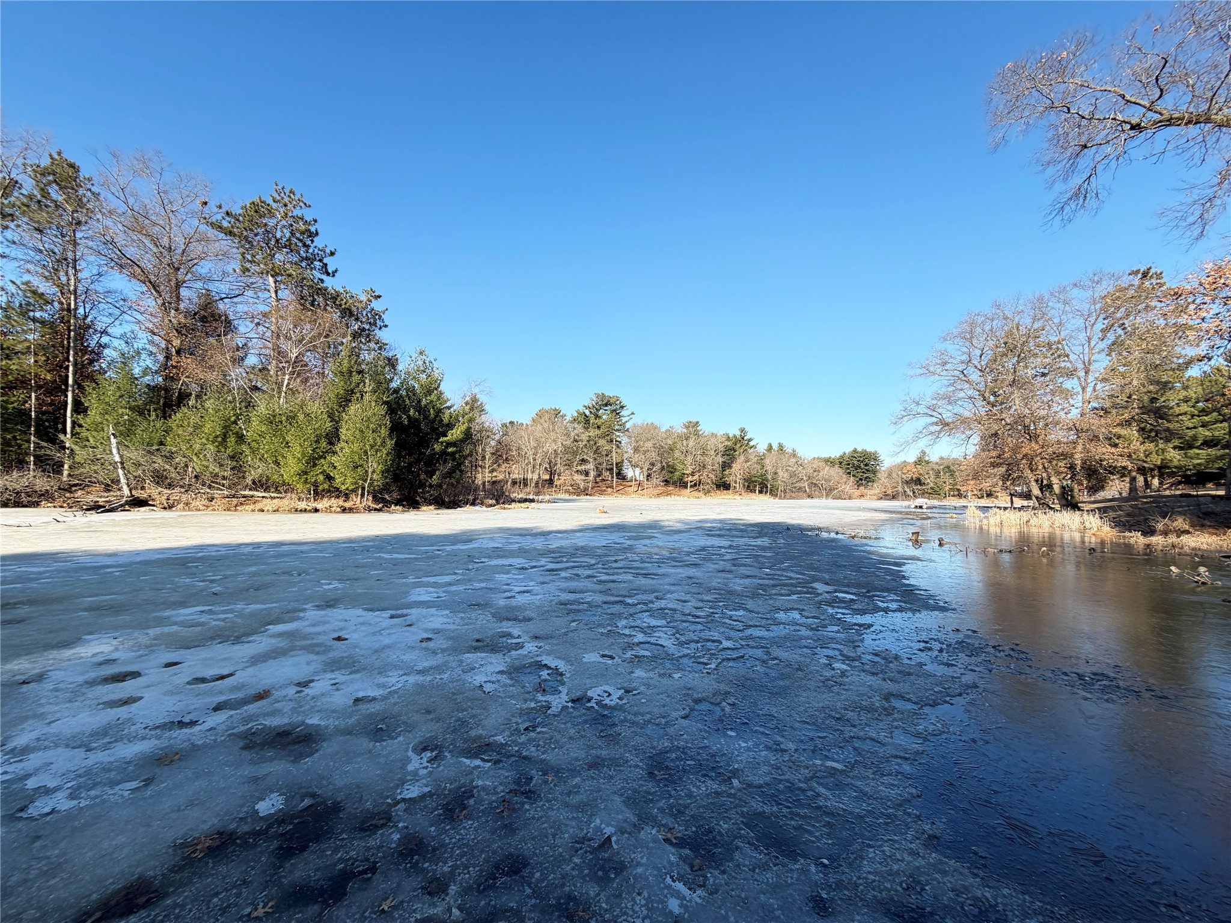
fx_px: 498
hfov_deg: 102.1
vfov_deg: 85.7
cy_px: 462
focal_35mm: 14
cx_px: 616
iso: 40
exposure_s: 1/770
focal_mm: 2.22
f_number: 2.2
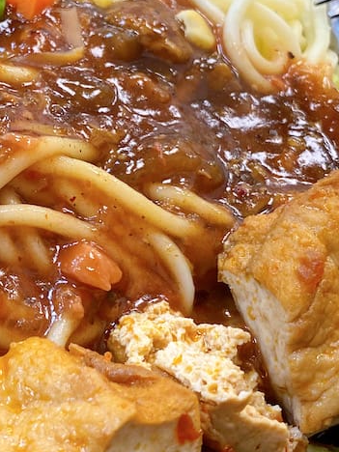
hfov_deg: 19.6
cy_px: 161
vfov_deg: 26.2
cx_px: 49
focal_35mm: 74
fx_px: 966
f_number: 1.8
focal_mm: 4.25
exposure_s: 1/60
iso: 80
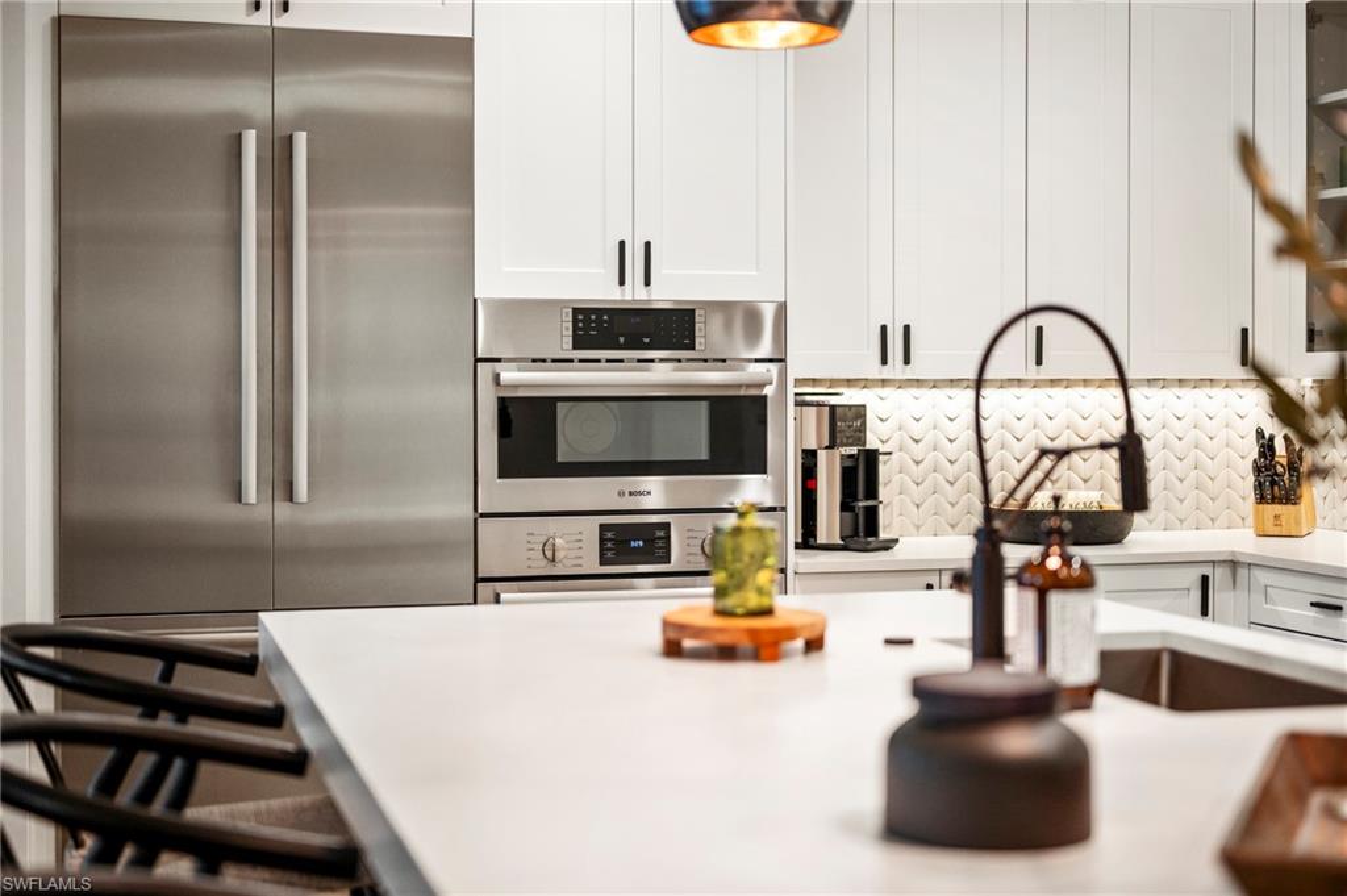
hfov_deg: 39.6
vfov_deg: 26.9
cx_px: 674
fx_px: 1869
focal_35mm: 50
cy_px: 448
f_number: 1.8
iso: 500
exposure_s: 1/160
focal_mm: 50
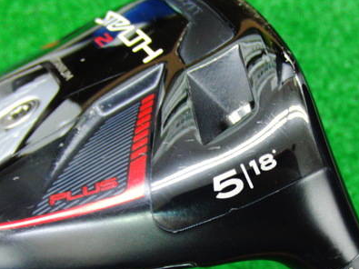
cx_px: 275
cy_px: 202
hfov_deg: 31.5
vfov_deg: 24.1
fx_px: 622
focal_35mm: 60
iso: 400
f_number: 3.6
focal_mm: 6.42
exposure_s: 1/20
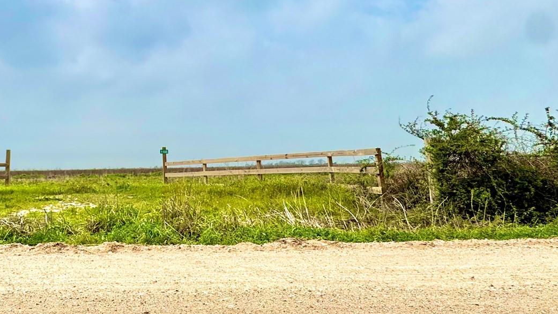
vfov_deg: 37.9
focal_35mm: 30
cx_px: 90
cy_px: 76
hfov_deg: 58.0
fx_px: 444
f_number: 2.2
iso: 32
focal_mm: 2.22
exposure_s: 1/3906
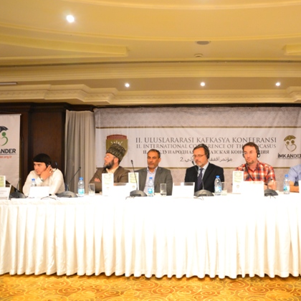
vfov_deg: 47.2
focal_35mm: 35
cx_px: 198
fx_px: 344
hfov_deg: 46.6
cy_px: 149
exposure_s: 1/5
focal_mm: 18
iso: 1600
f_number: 3.5
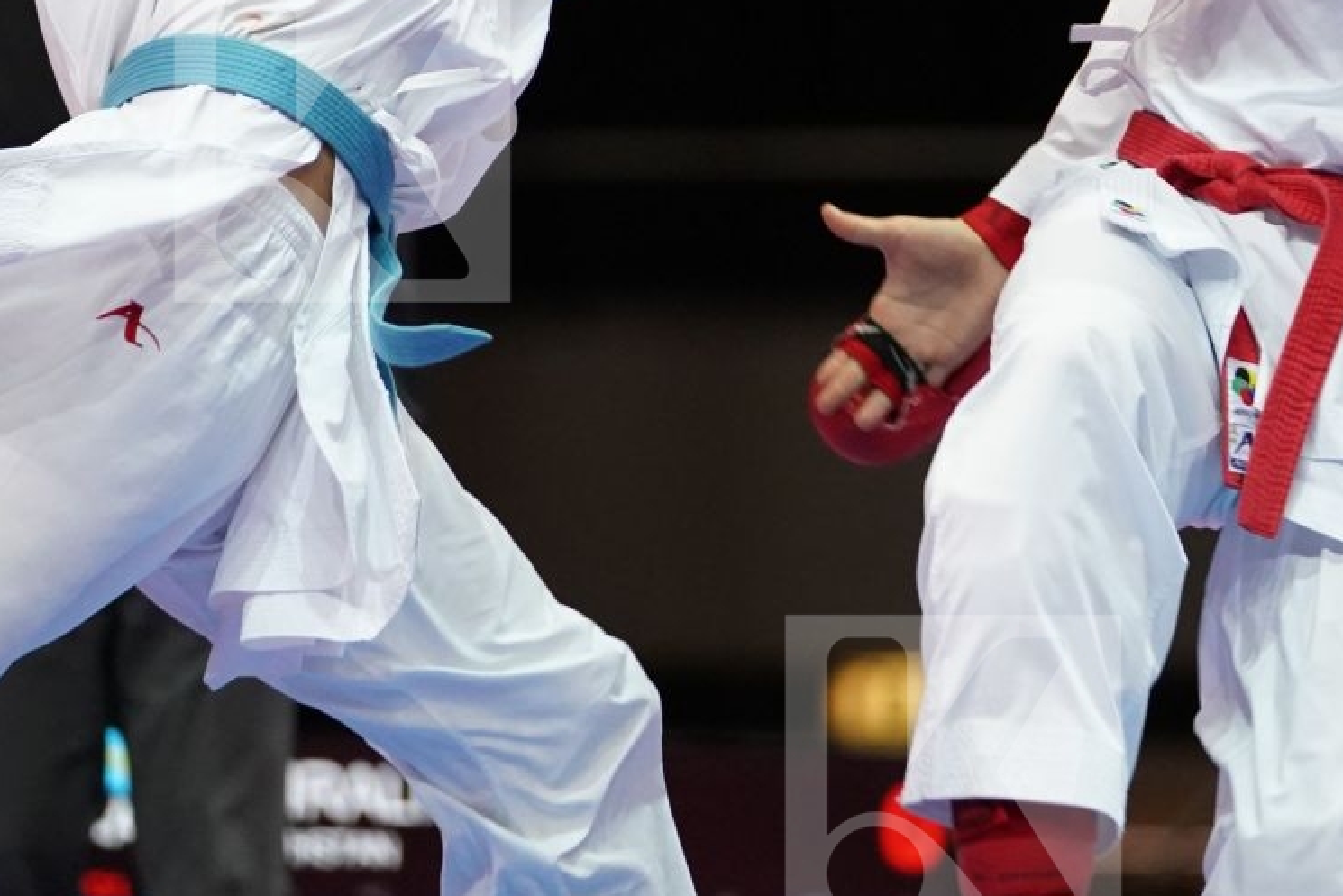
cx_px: 954
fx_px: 14514
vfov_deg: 3.5
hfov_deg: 5.3
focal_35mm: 389
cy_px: 139
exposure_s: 1/1000
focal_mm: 161
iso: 4000
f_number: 2.8
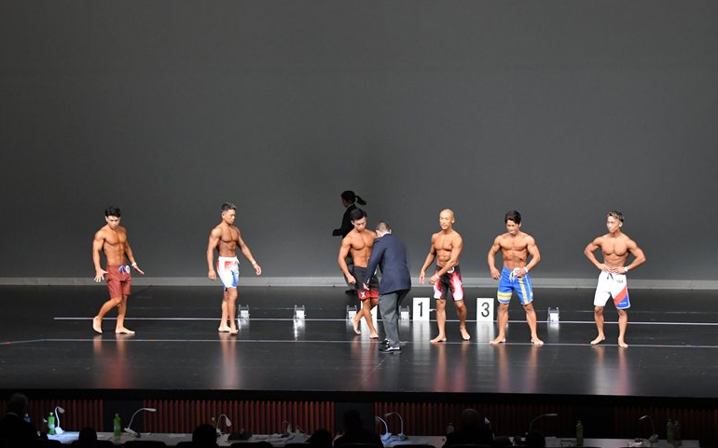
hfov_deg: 17.4
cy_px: 210
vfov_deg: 10.9
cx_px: 359
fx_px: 2348
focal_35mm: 120
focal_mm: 78
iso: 5000
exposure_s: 1/400
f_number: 5.6
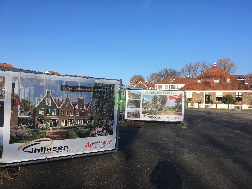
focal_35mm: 29
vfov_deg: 48.2
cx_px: 126
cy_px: 94
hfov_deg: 61.7
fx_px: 211
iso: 25
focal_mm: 4.15
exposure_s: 1/1304
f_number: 2.2
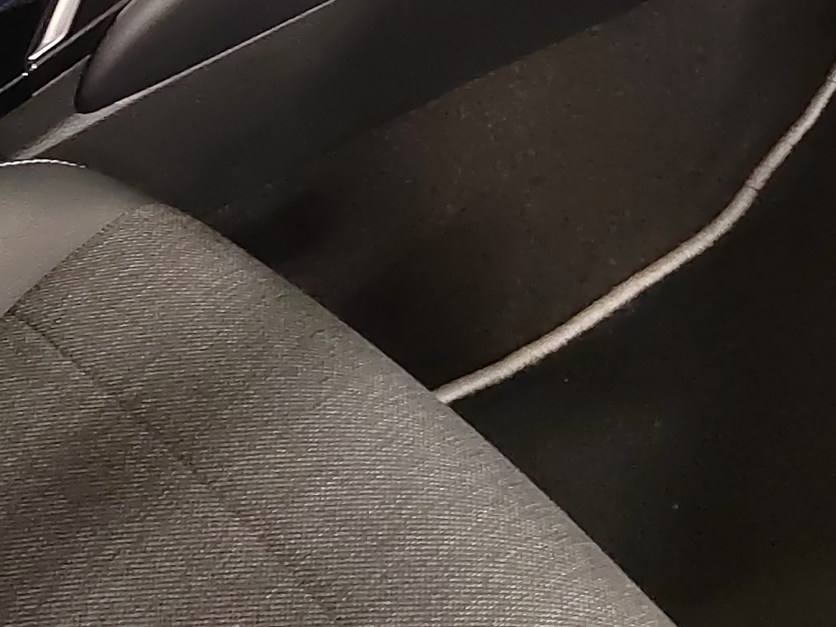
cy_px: -375
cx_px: 372
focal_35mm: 88
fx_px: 2125
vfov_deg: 15.2
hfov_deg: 22.2
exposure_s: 1/50
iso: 2566
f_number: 1.9
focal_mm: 5.52
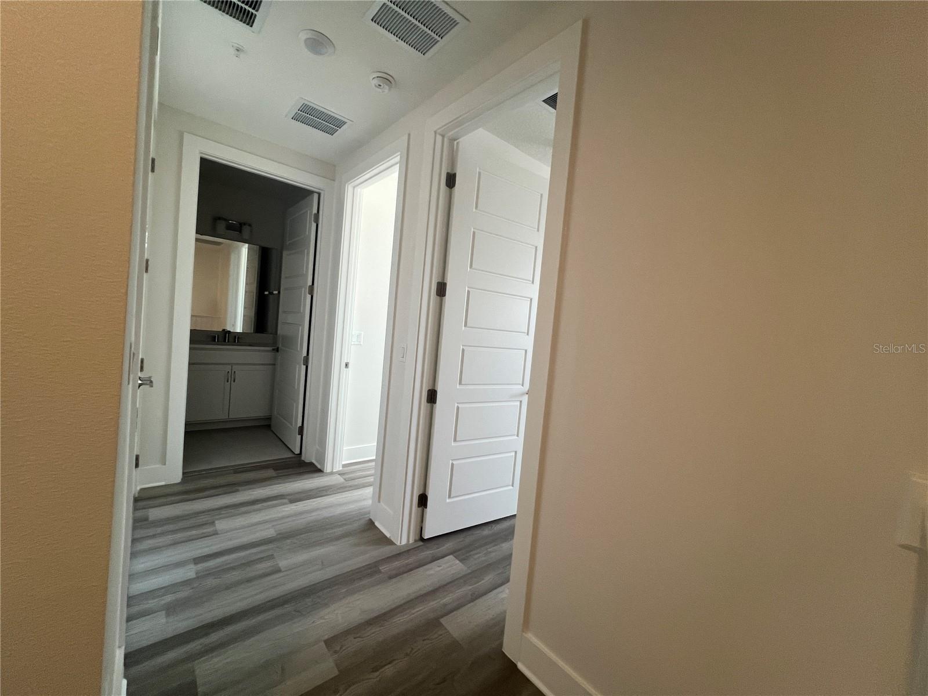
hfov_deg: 106.2
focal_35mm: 13
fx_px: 349
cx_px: 464
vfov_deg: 89.9
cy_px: 348
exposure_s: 1/120
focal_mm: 1.57
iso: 160
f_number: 1.8
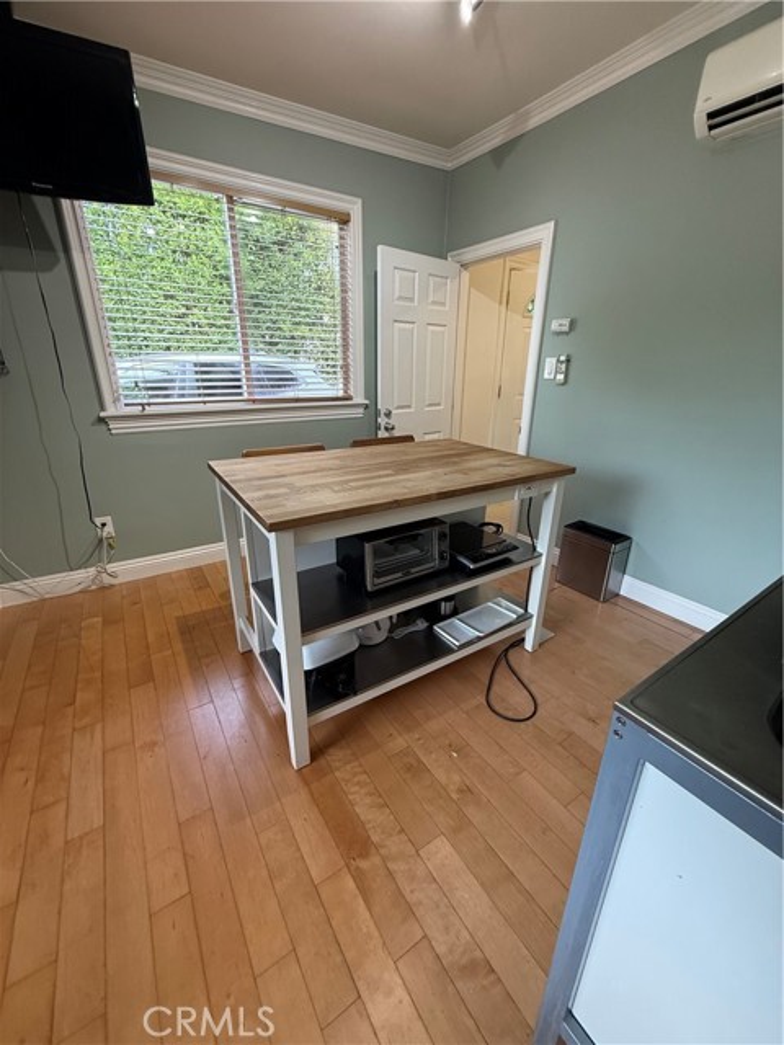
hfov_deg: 85.7
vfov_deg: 102.1
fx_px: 423
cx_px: 392
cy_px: 522
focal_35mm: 14
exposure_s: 1/120
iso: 320
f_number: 2.2
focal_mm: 2.22
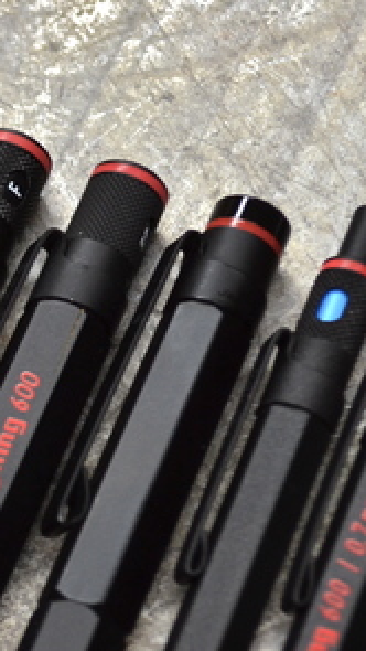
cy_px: 463
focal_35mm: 144
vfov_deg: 14.9
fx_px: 2484
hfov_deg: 8.2
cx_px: -232
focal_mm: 36
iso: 450
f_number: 5
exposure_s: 1/60
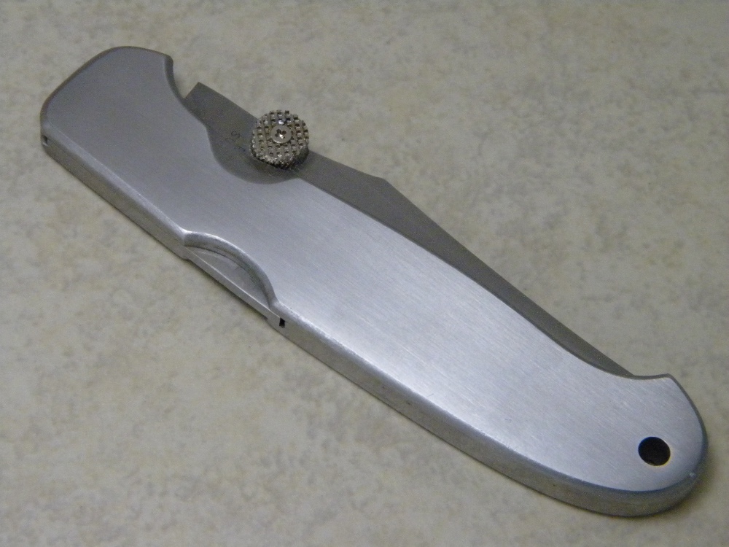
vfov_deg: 14.1
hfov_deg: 18.7
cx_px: 364
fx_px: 2211
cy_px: 274
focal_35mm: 105
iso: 800
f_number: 4.7
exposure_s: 1/69.1
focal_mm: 19
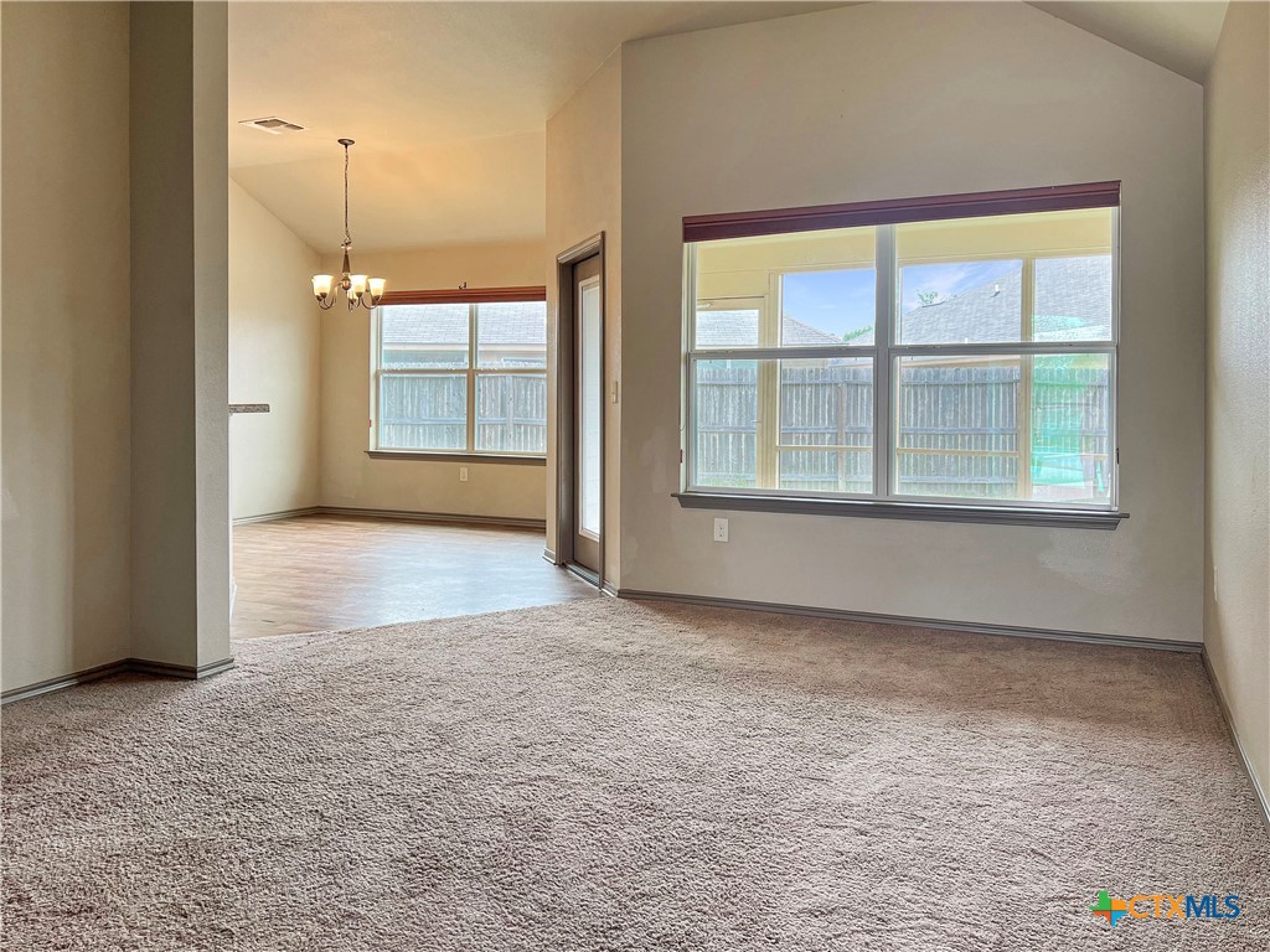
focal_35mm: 26
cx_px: 635
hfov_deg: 67.3
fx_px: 954
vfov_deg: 53.1
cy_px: 476
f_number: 1.5
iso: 50
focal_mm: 5.7
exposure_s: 1/120
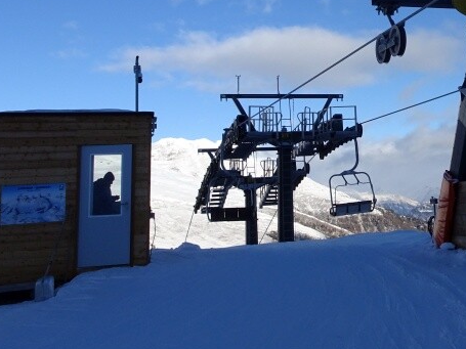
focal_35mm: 54
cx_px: 397
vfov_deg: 26.2
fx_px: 727
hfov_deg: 34.1
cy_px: 42
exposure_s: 1/1000
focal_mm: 4.1
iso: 80
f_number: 3.5
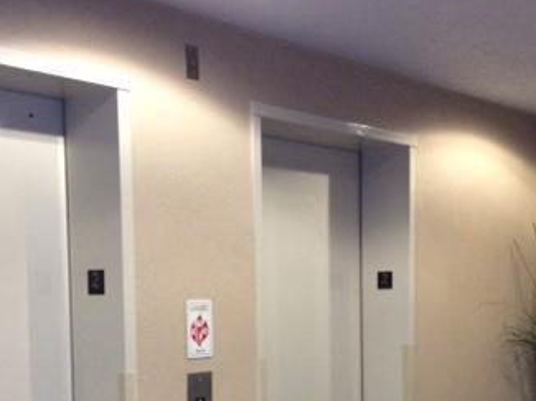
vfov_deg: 22.7
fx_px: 974
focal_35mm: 63
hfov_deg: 30.8
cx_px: 262
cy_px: 353
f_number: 2.4
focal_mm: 3.3
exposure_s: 1/24
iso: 160
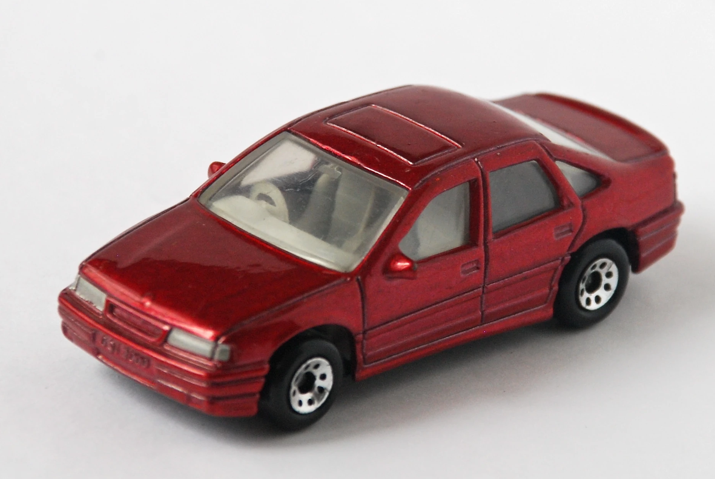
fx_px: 4585
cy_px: 246
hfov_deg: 8.9
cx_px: 379
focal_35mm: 231
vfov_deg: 6.0
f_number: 5.6
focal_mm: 135
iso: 400
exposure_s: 1/60
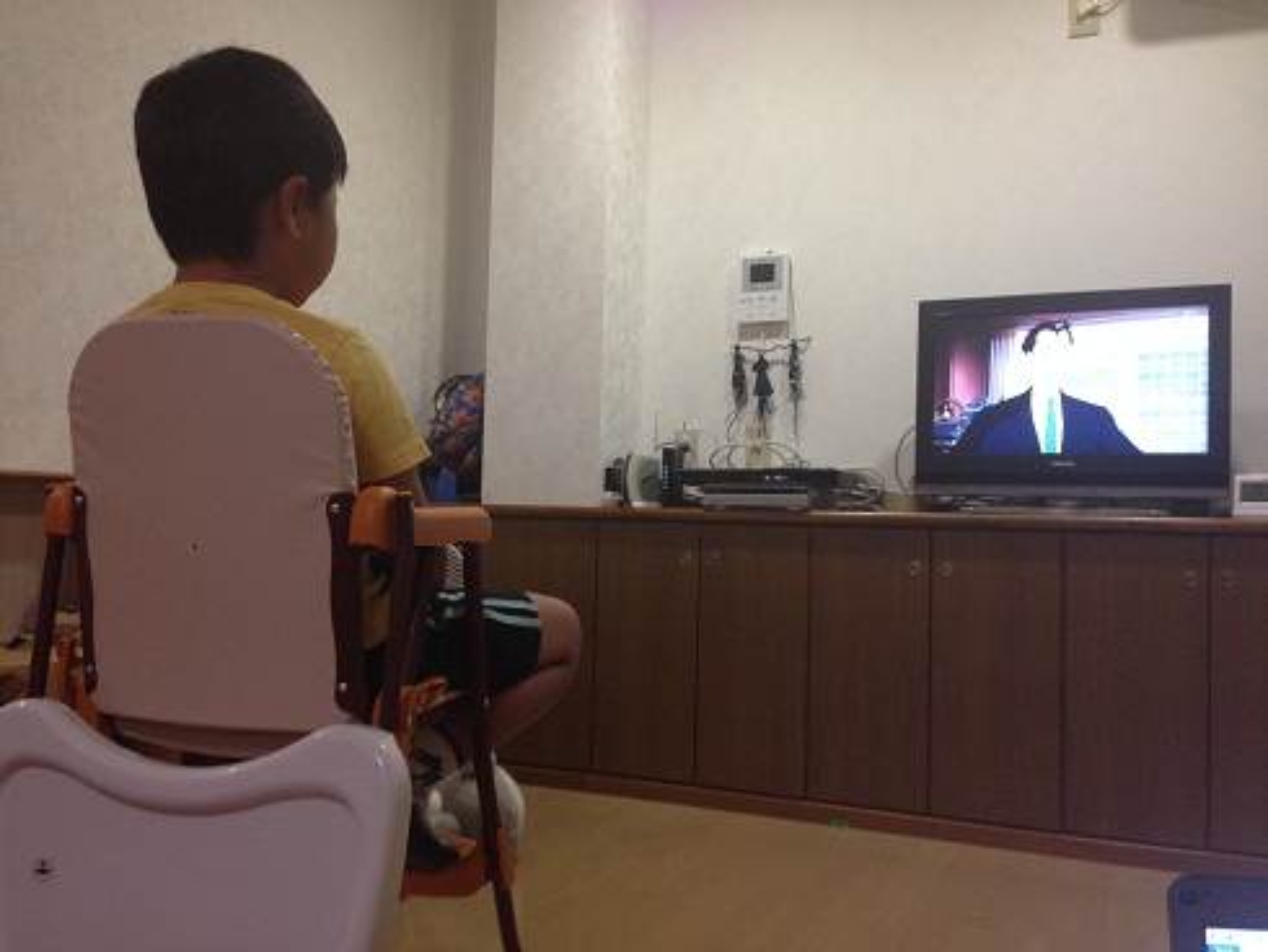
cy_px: 476
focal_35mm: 33
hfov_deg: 55.3
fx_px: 1209
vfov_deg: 43.0
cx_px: 634
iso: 200
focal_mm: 4.12
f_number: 2.4
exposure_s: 1/20
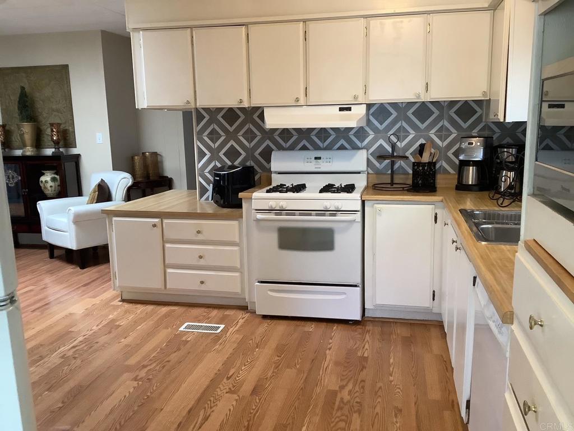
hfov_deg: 58.4
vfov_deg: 45.4
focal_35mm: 31
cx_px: 287
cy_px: 216
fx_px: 514
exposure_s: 1/60
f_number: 2.4
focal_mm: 3.3
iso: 200
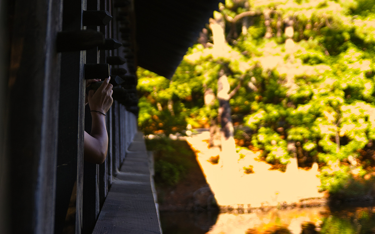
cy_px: 92
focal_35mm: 101
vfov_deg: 12.9
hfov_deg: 20.6
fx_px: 1032
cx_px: 173
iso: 100
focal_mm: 50
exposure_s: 1/60
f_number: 3.2
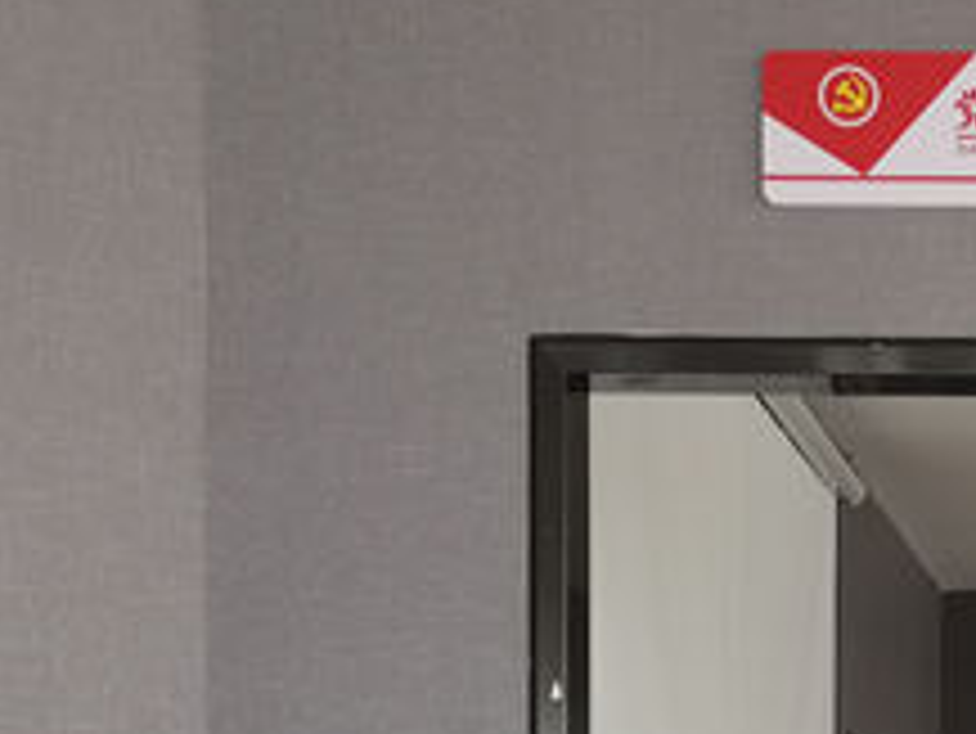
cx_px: 1399
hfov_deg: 18.4
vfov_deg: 14.8
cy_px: 928
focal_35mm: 96
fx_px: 2708
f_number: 1.8
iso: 125
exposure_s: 1/50
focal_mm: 5.58
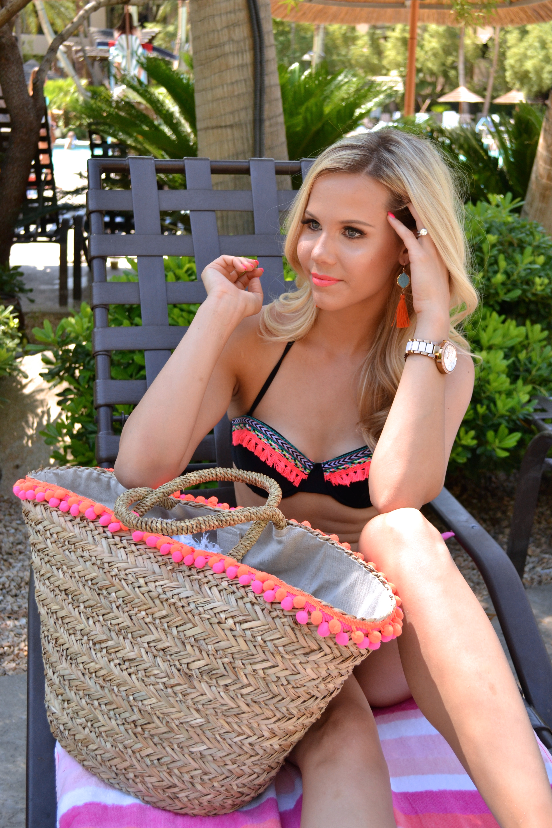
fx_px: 966
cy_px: 414
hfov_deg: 31.9
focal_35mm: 42
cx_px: 276
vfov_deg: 46.4
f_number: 5.6
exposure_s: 1/400
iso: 400
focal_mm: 28
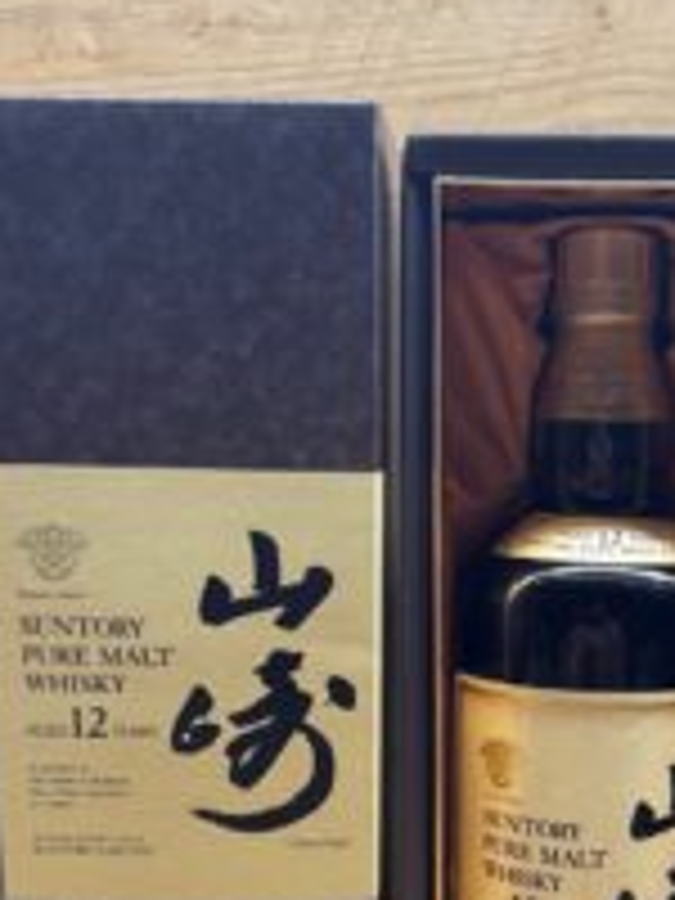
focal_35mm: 48
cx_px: 495
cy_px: 639
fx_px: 1248
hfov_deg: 29.8
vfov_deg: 38.9
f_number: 1.78
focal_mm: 6.76
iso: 160
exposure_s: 1/50
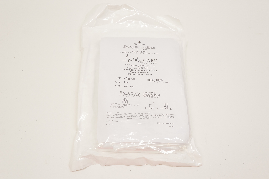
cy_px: 90
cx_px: 134
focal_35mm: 36
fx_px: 269
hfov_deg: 53.2
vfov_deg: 36.8
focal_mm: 24
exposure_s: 1/125
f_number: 7.1
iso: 800
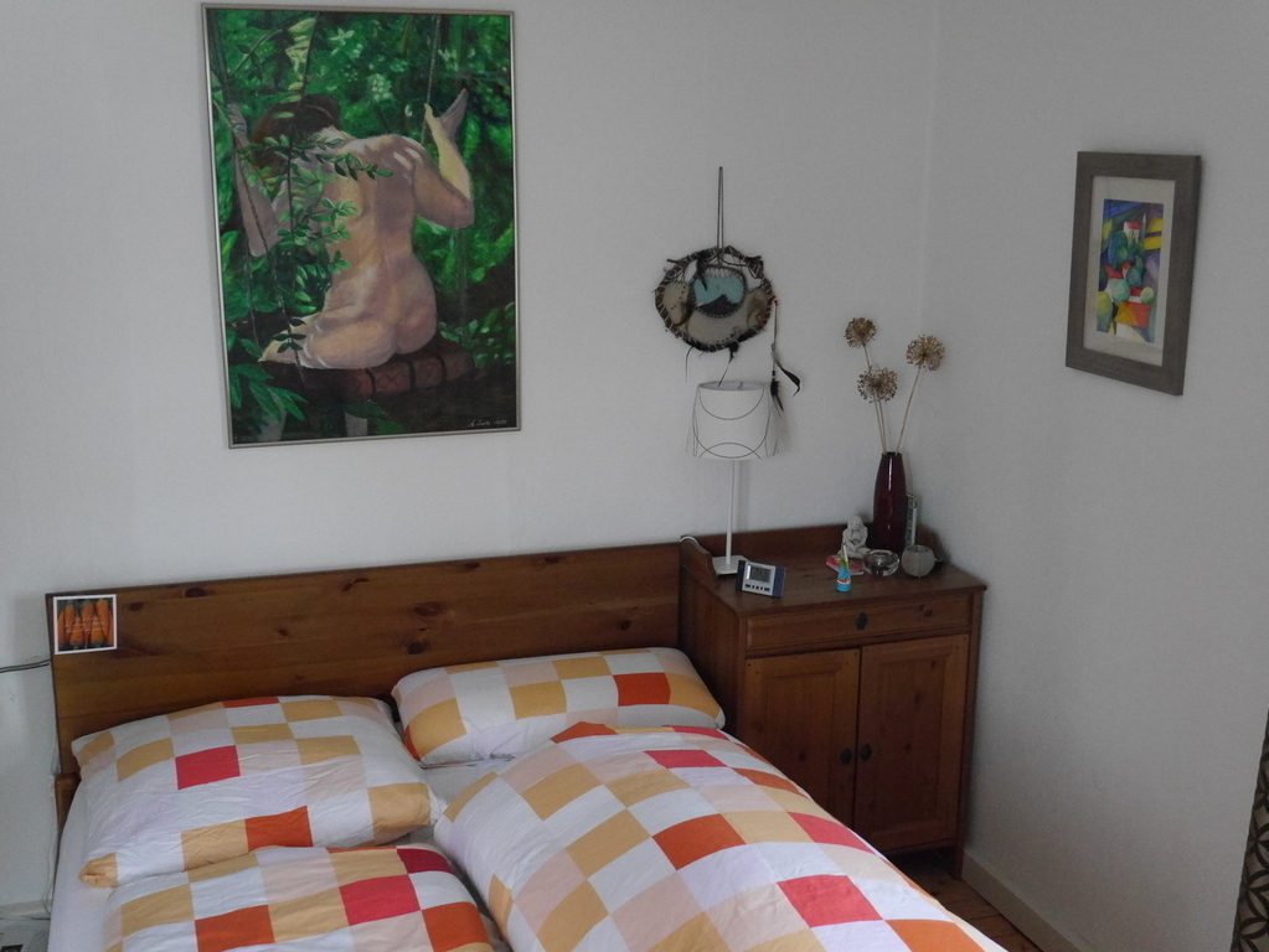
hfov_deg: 46.8
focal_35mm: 40
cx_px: 634
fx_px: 1467
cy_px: 476
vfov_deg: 36.0
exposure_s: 1/60
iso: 3200
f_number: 4.5
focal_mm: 20
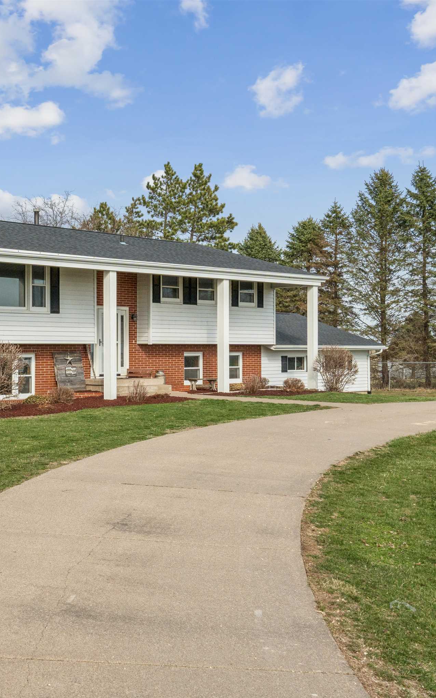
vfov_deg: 41.1
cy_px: 349
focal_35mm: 49
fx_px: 932
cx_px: 55
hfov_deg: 25.6
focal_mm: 32
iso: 800
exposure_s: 1/800
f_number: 14
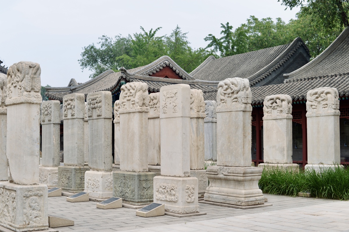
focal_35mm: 50
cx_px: 174
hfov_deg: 39.6
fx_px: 484
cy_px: 116
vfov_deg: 27.0
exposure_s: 1/4000
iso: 640
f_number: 4.5
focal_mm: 50
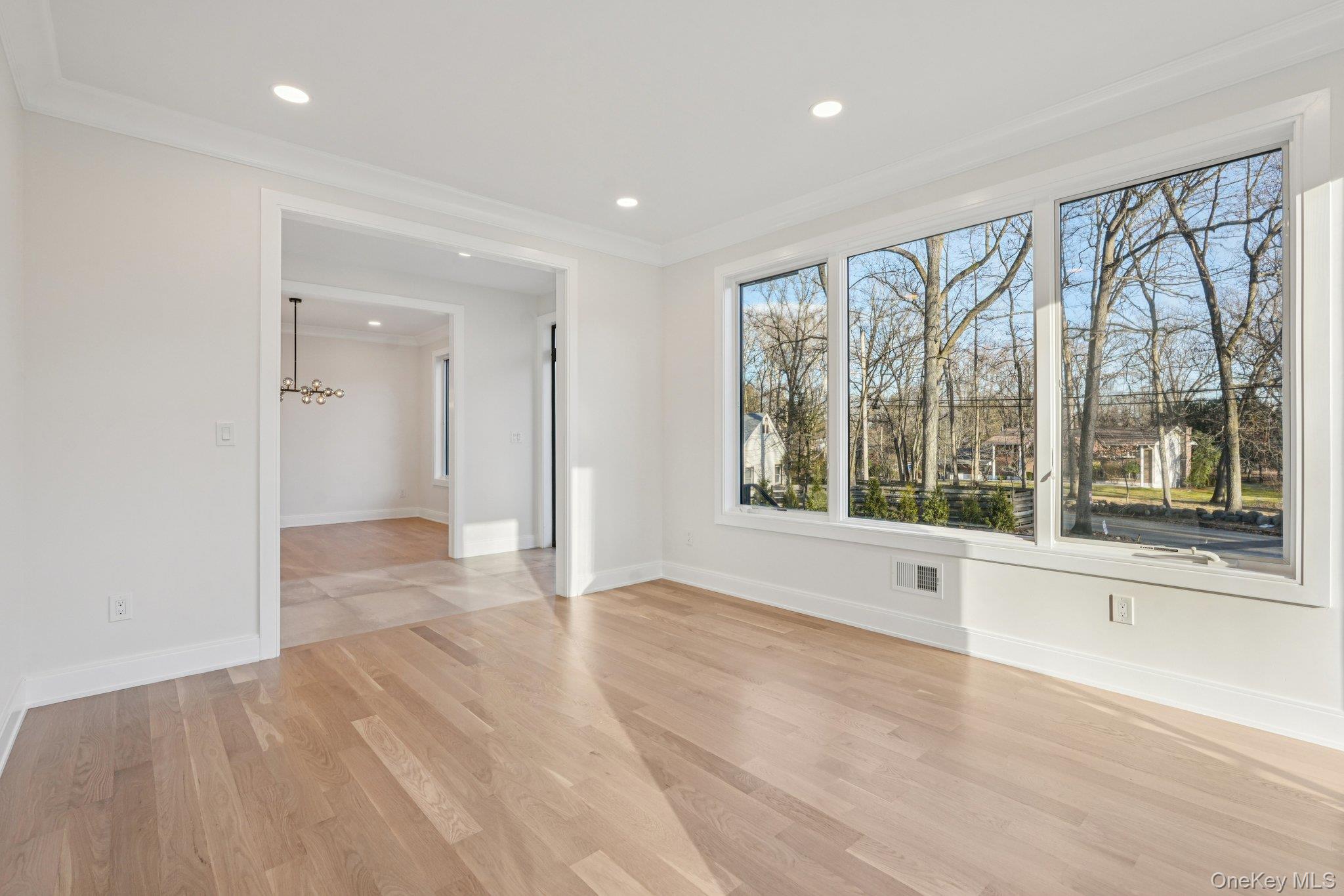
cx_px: 672
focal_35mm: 16
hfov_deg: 96.7
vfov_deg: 73.7
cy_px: 448
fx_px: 597
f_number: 8
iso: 125
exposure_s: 1/30
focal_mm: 16
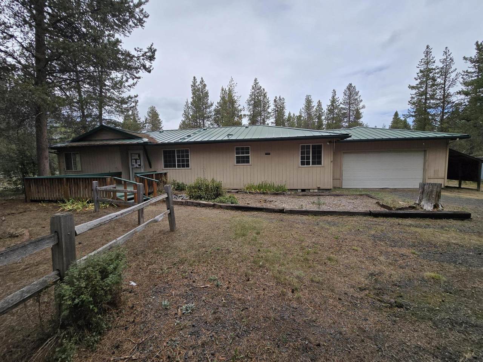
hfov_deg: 106.2
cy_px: 181
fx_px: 181
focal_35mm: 13
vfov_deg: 89.9
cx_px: 242
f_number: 2.2
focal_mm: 2.2
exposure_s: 1/1879
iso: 50
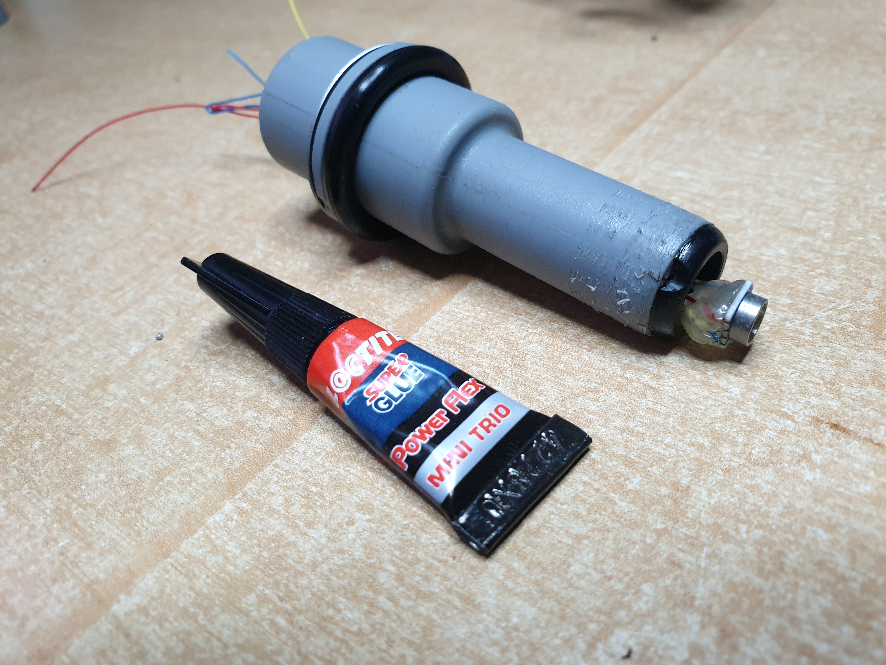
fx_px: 665
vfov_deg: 53.1
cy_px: 332
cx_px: 443
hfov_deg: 67.3
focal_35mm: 26
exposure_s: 1/100
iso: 320
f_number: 2.4
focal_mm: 4.3
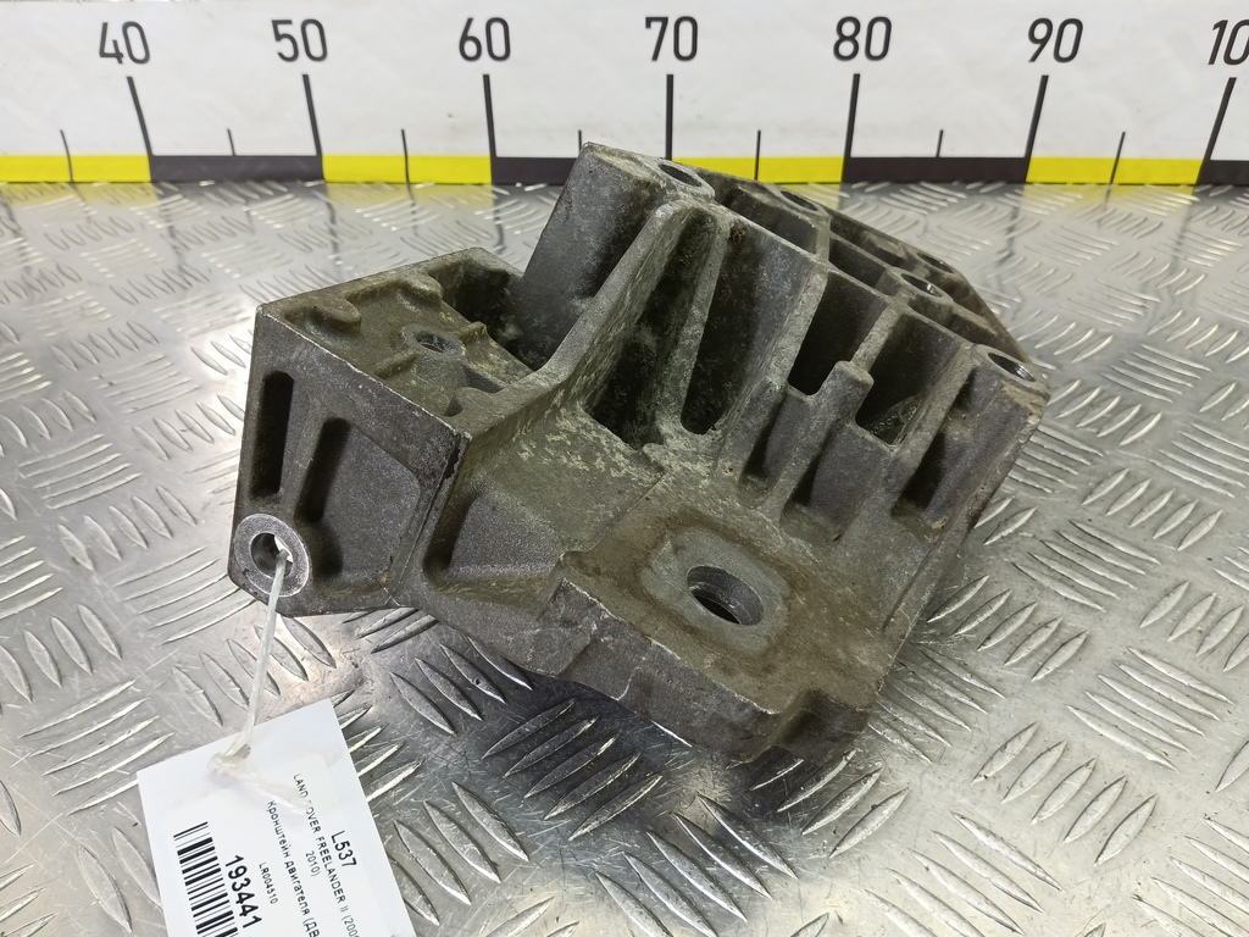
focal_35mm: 23
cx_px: 624
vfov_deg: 58.9
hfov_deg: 73.9
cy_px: 468
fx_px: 830
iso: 156
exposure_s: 1/50
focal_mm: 4.11
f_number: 1.6
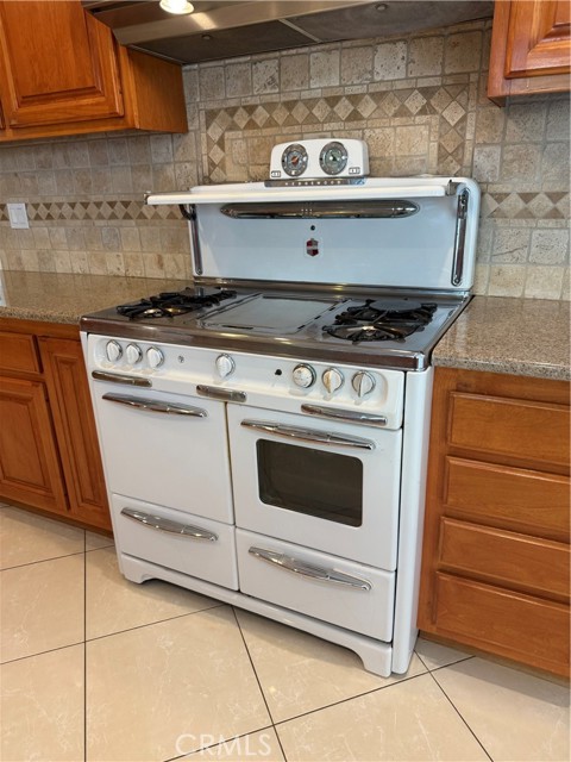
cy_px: 381
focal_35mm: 24
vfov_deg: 71.6
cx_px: 286
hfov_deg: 56.8
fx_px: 528
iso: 160
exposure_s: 1/60
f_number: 1.78
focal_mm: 6.76
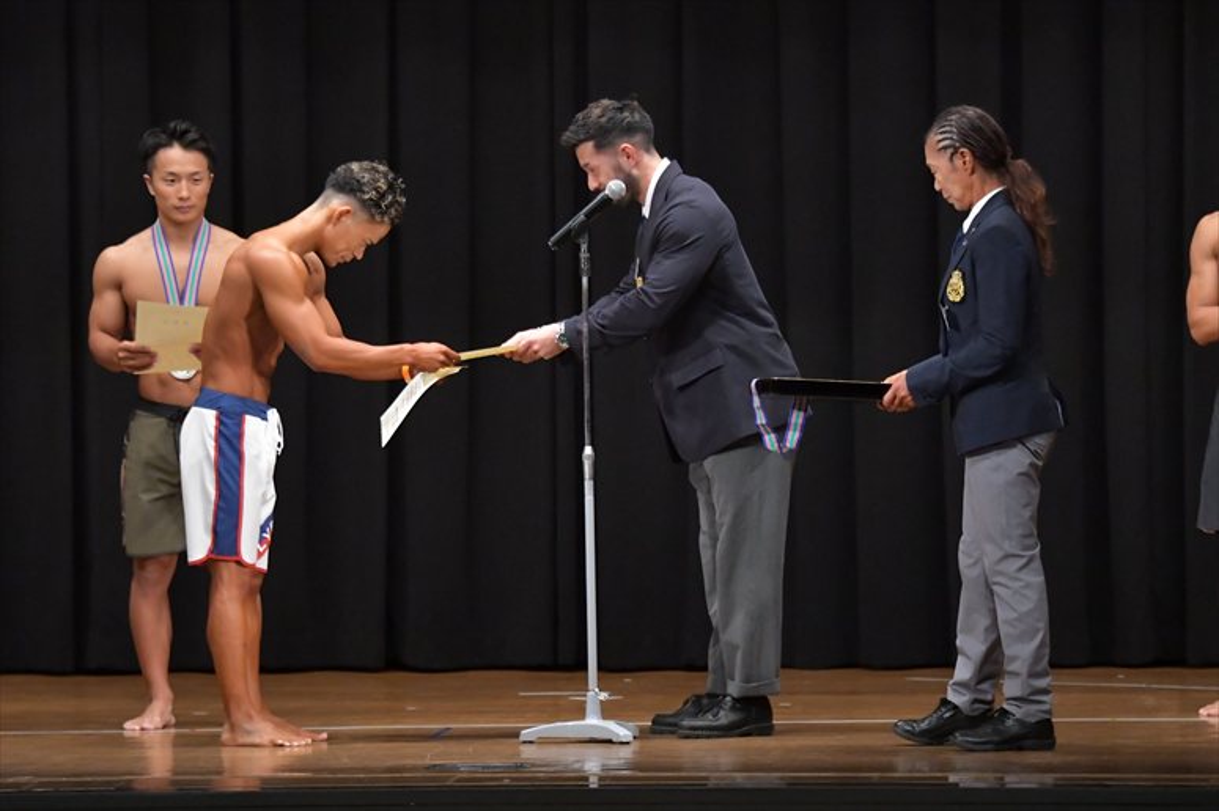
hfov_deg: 9.5
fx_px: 7344
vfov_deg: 6.3
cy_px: 406
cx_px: 610
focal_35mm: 217
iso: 6400
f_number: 5.6
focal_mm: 145
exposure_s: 1/400
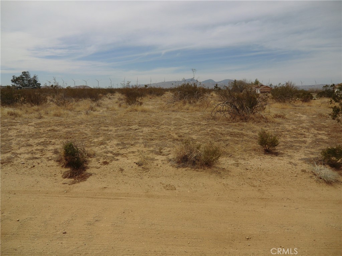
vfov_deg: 56.8
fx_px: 237
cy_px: 128
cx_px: 171
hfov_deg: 71.6
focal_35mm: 24
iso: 64
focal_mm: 4.3
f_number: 7.5
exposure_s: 1/500
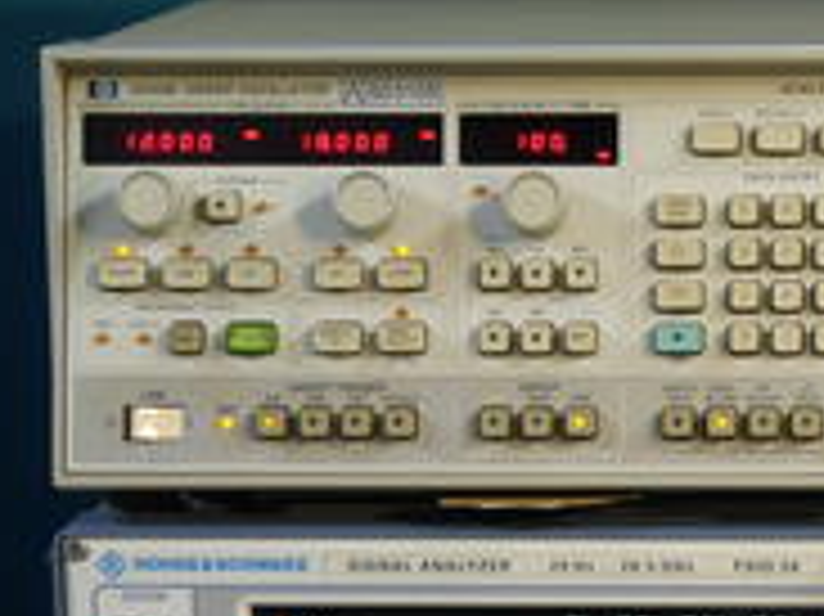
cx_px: 842
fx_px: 4781
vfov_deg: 7.3
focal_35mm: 201
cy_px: 634
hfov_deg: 9.8
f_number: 13
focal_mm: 46
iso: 400
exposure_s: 1/2.5
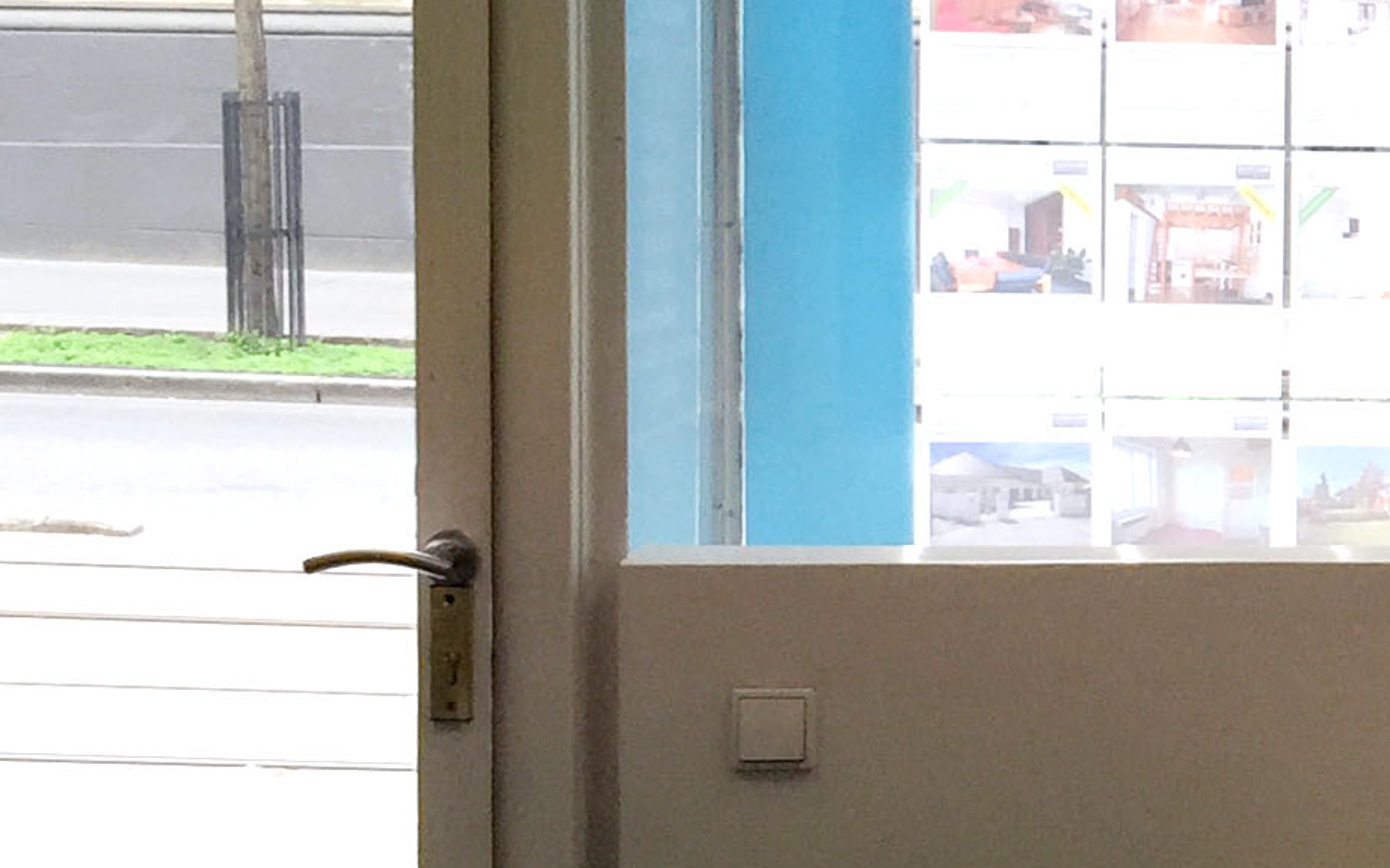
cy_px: 424
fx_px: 4128
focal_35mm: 109
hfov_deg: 17.8
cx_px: 1831
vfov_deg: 12.0
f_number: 2.2
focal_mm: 4.15
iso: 32
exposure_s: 1/201
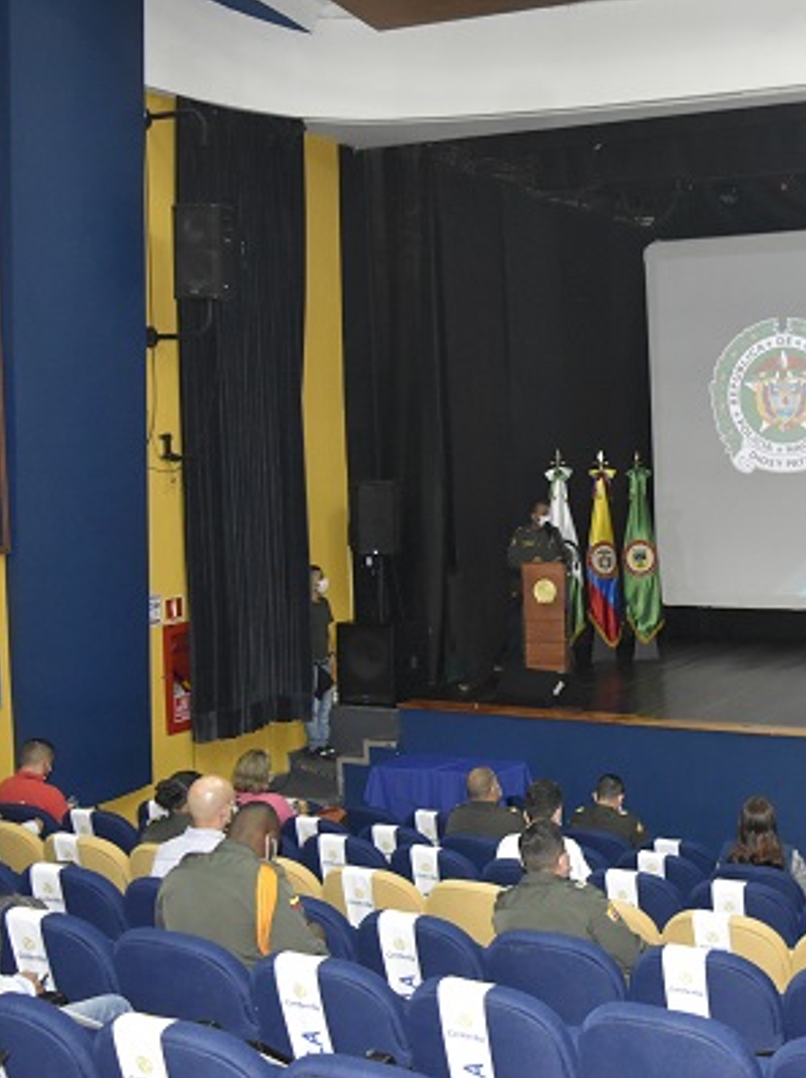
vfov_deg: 39.7
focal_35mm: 48
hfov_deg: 29.2
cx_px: 706
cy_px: 540
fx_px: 1493
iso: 4500
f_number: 3.8
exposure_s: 1/60
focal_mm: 22
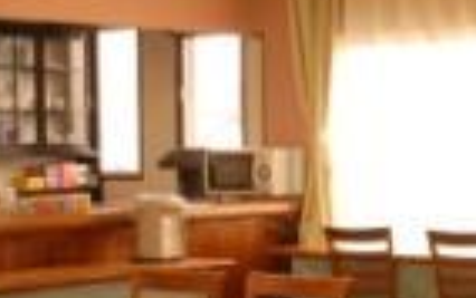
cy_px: 181
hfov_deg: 18.7
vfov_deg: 12.4
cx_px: 546
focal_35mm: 106
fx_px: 1376
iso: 100
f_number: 8
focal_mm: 22
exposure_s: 1/3
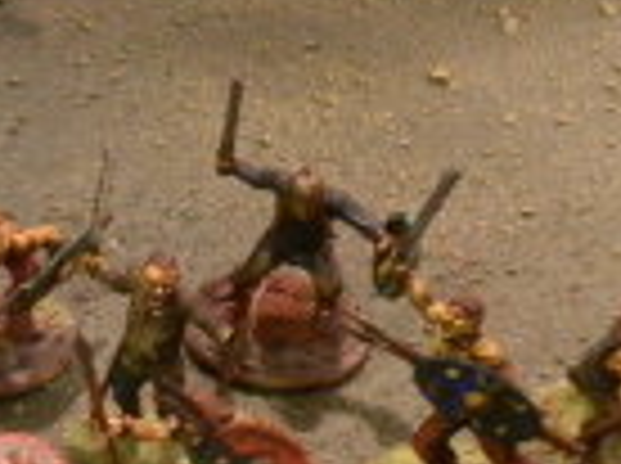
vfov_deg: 6.2
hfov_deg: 8.1
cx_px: -396
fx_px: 4244
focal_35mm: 237
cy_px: 586
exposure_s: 1/8
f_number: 3.7
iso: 320
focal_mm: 10.99
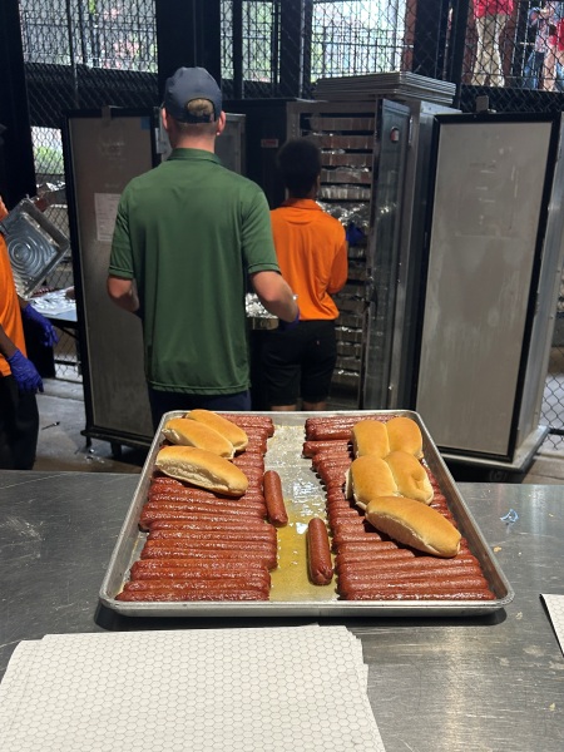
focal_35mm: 26
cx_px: 282
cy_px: 376
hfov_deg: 53.1
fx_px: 565
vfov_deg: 67.3
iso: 100
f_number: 1.5
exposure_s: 1/120
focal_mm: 5.7
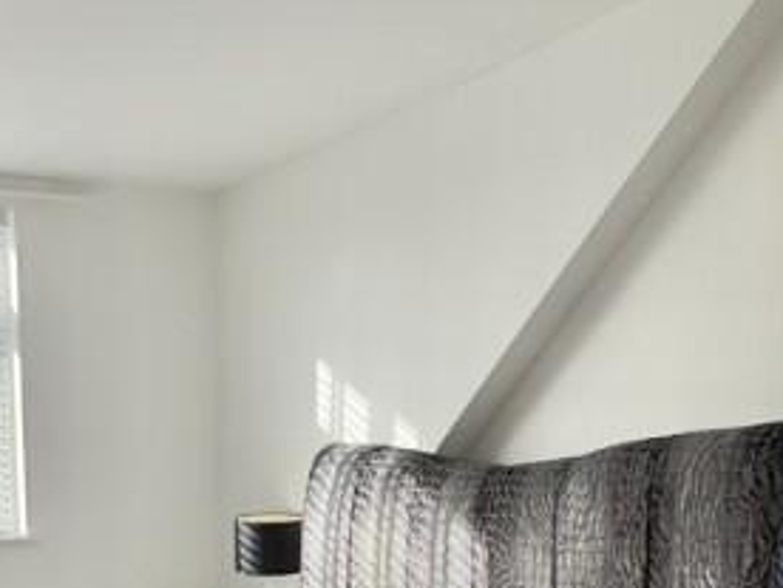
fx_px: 1176
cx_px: 173
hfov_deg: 35.8
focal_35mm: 52
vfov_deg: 25.6
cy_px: 676
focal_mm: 2.22
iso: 40
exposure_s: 1/337
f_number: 2.2
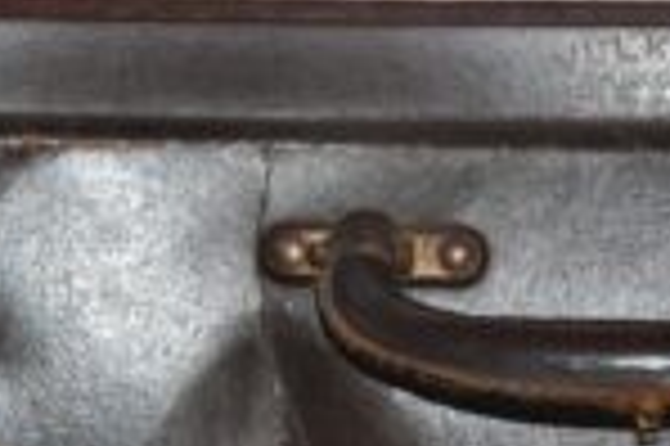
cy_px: 367
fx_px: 6690
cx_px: -252
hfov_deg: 5.7
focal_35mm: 360
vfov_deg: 3.8
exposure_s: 1/30
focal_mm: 65
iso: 1600
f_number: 9.5
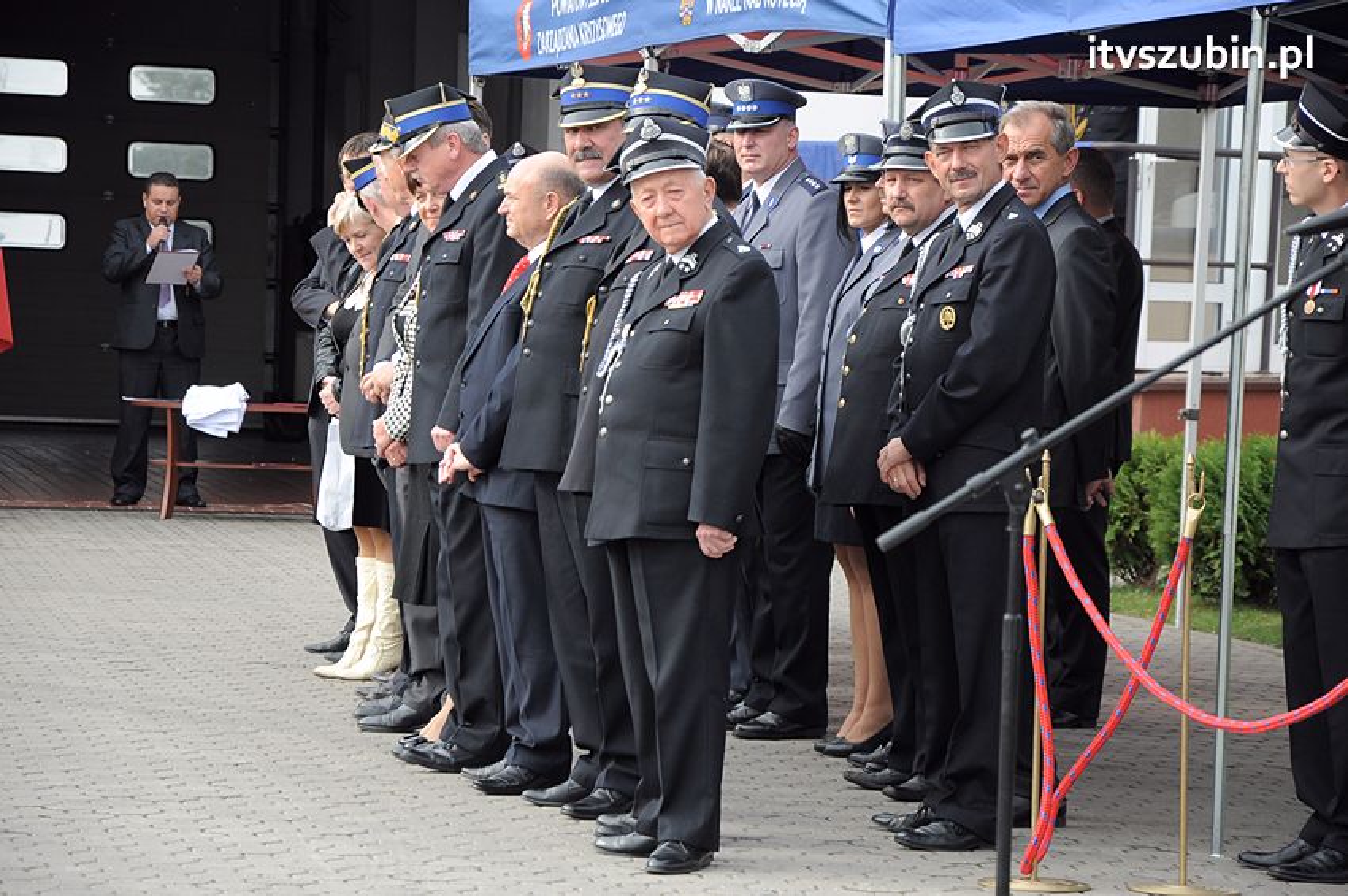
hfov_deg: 13.1
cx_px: 674
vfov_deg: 8.7
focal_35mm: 158
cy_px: 448
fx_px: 5892
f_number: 5.6
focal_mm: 105
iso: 500
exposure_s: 1/400
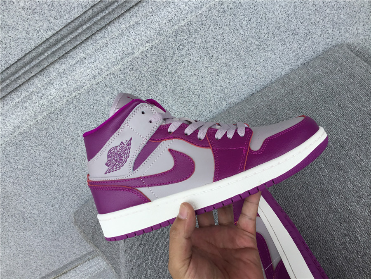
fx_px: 332
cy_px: 140
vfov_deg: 45.4
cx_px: 186
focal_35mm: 31
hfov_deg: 58.4
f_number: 2.4
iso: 25
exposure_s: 1/386
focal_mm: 3.3
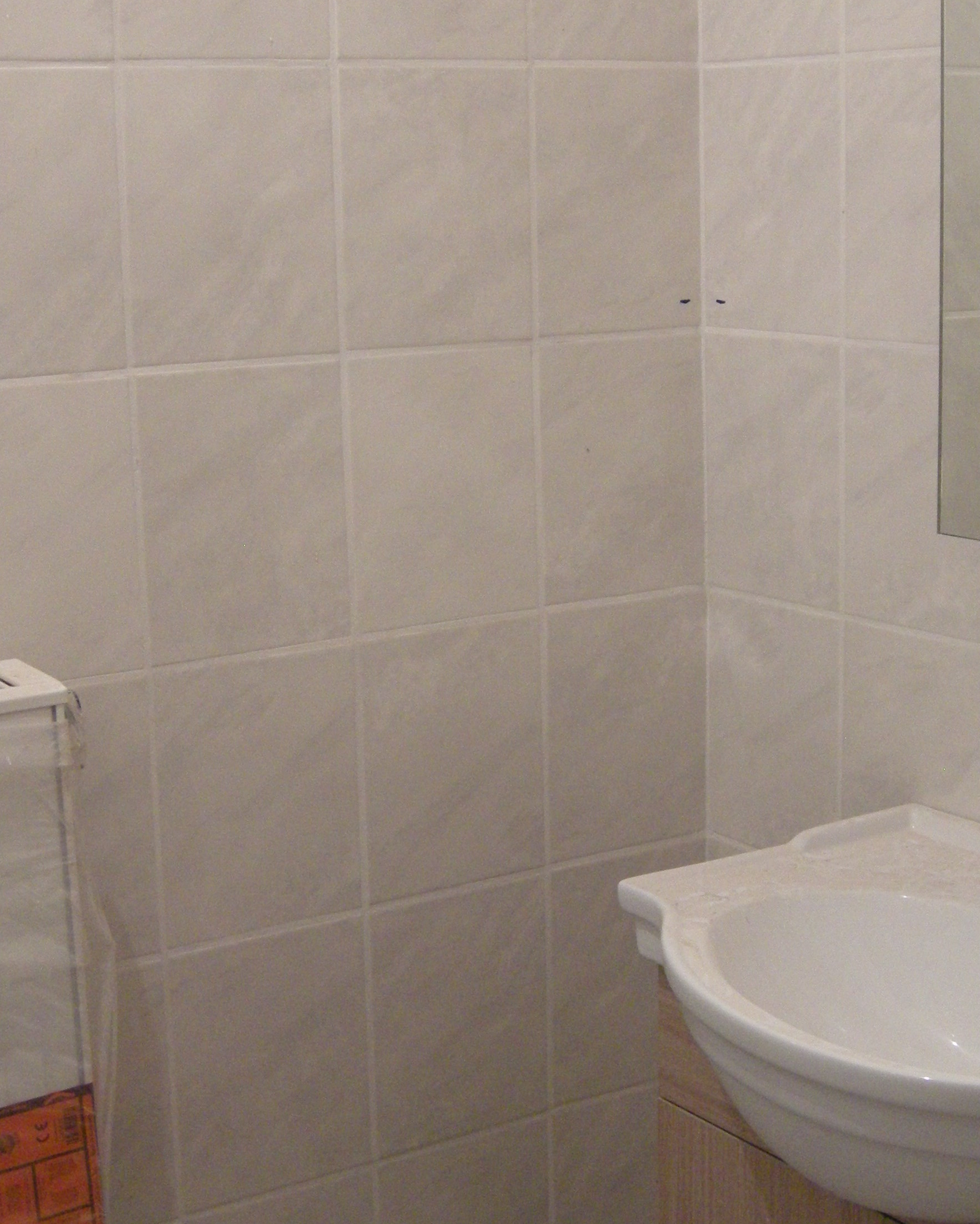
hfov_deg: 24.6
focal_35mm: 62
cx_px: 562
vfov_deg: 30.5
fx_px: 2248
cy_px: 664
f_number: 2.7
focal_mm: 7.5
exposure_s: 1/32.8
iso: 400
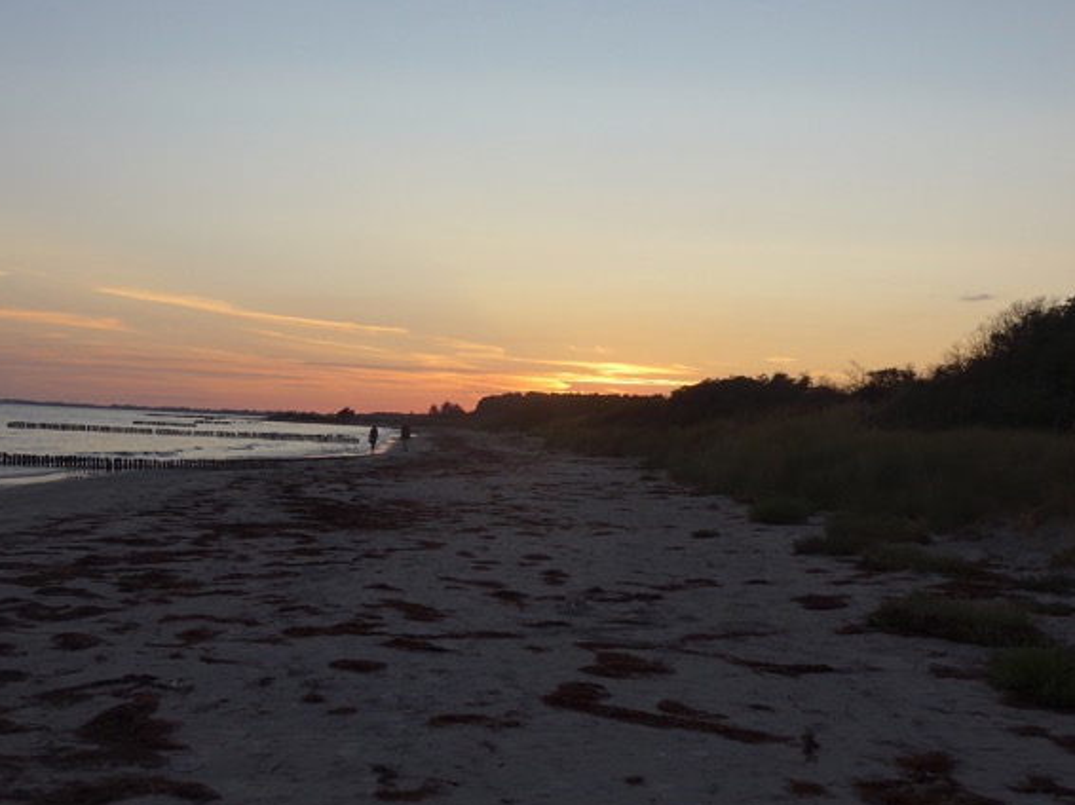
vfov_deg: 35.1
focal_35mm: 41
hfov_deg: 45.7
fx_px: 1273
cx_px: 486
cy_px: 414
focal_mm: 6
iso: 80
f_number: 2.8
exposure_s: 1/320
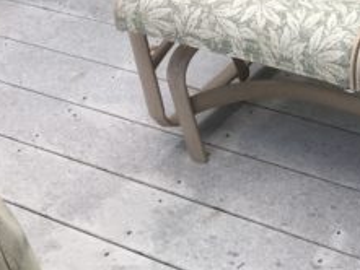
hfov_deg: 20.9
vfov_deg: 16.7
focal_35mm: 84
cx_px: 487
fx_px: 874
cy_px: -67
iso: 25
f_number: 2.2
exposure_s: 1/291
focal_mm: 4.15
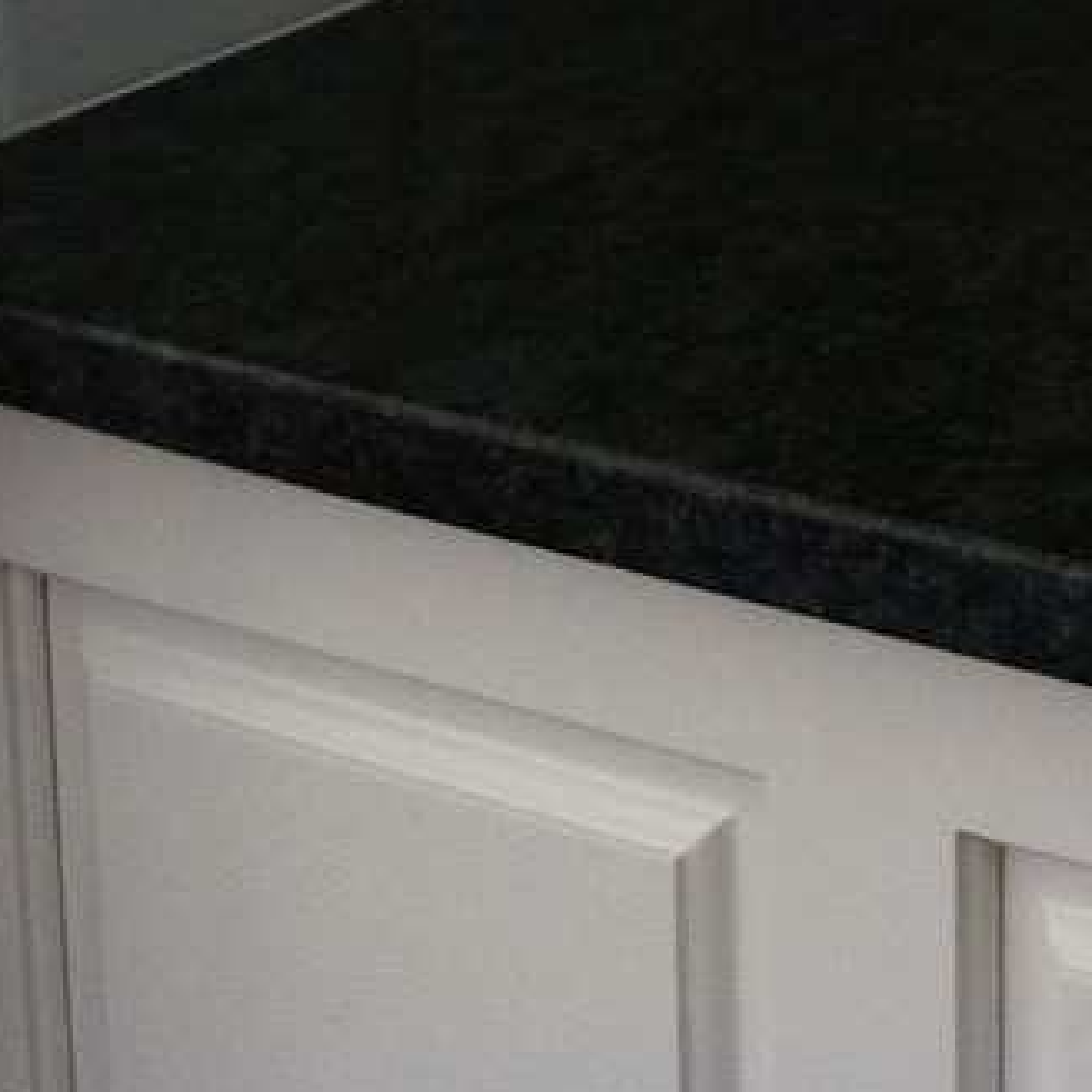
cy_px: -533
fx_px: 4497
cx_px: 1939
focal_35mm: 126
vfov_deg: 13.1
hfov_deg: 12.7
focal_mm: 3.85
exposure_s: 1/60
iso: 100
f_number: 2.8
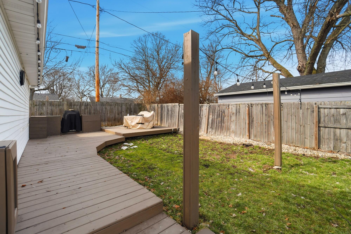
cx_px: 176
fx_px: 146
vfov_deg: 77.3
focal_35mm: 15
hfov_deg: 100.4
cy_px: 117
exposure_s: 1/4000
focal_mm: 10
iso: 100
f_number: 5.6
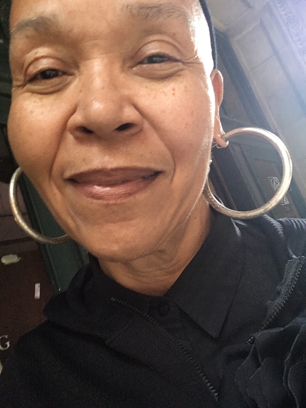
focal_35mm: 31
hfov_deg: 45.4
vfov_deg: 58.4
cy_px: 204
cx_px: 153
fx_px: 365
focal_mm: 2.15
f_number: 2.4
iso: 200
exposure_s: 1/30
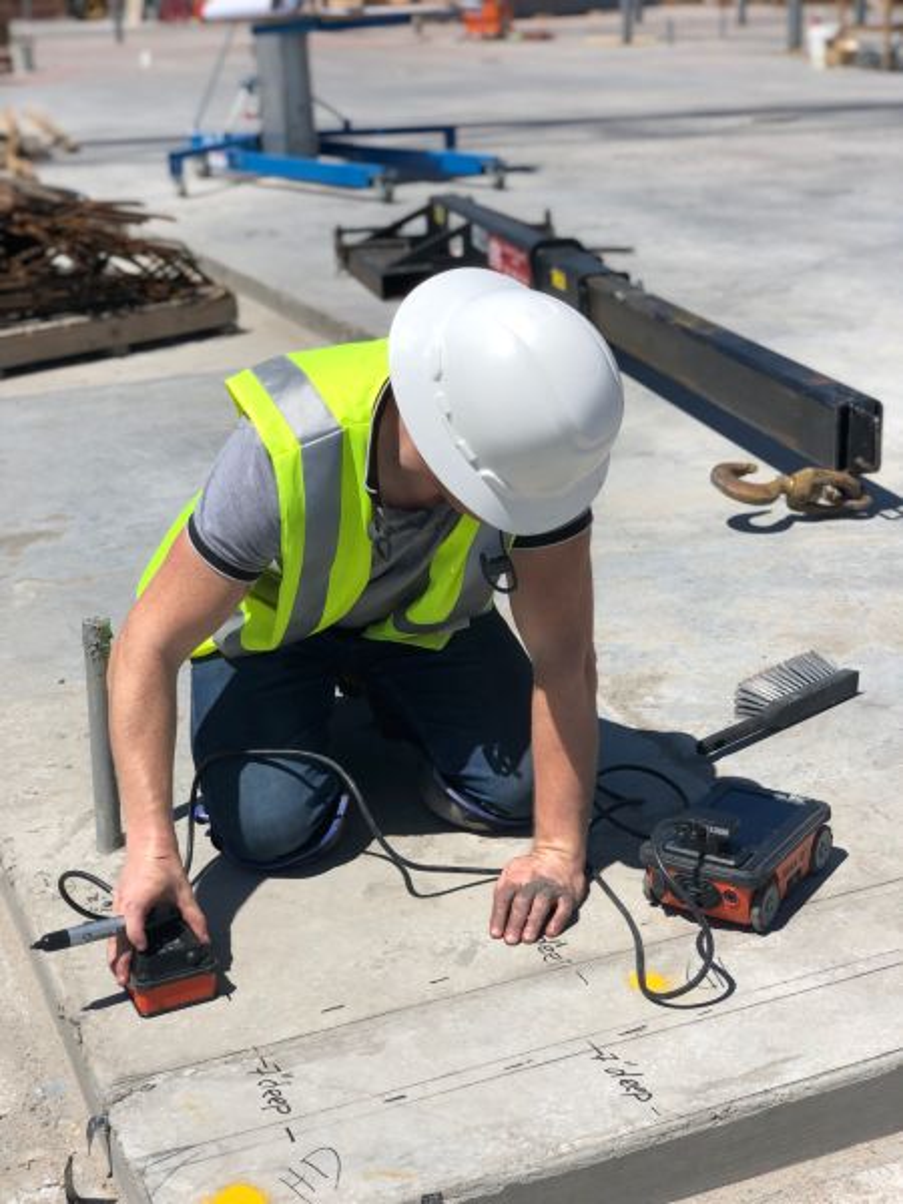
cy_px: 602
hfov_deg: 28.0
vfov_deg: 36.8
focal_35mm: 52
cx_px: 452
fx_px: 1809
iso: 16
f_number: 2.4
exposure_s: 1/1799
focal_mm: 6
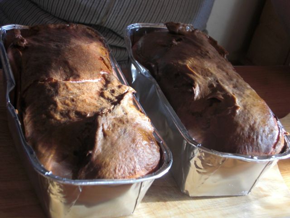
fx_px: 461
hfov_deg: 34.9
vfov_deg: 26.6
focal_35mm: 55
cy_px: 109
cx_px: 145
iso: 100
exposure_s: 1/80
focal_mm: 9.8
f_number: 3.6
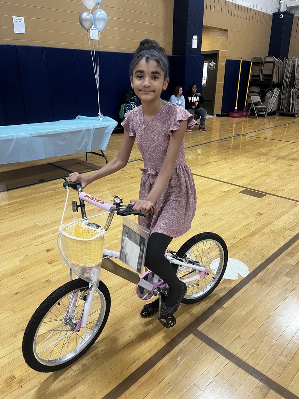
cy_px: 200
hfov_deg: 53.1
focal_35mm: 26
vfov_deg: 67.3
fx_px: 299
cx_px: 150
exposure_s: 1/60
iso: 200
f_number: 1.6
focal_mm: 5.1
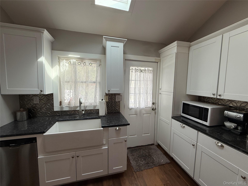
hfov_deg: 102.1
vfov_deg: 85.7
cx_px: 124
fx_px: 100
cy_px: 93
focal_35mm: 14
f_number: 2.2
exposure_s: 1/212
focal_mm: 2.22
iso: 50
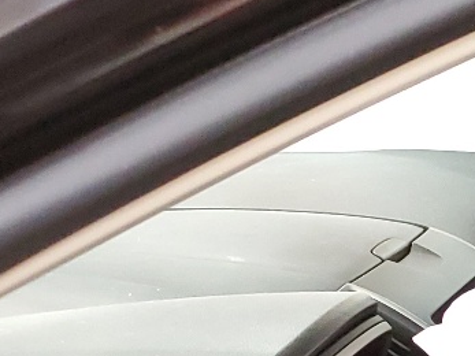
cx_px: 931
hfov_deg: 14.0
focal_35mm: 120
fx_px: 1646
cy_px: 704
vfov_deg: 11.2
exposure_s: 1/24
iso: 310
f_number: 1.5
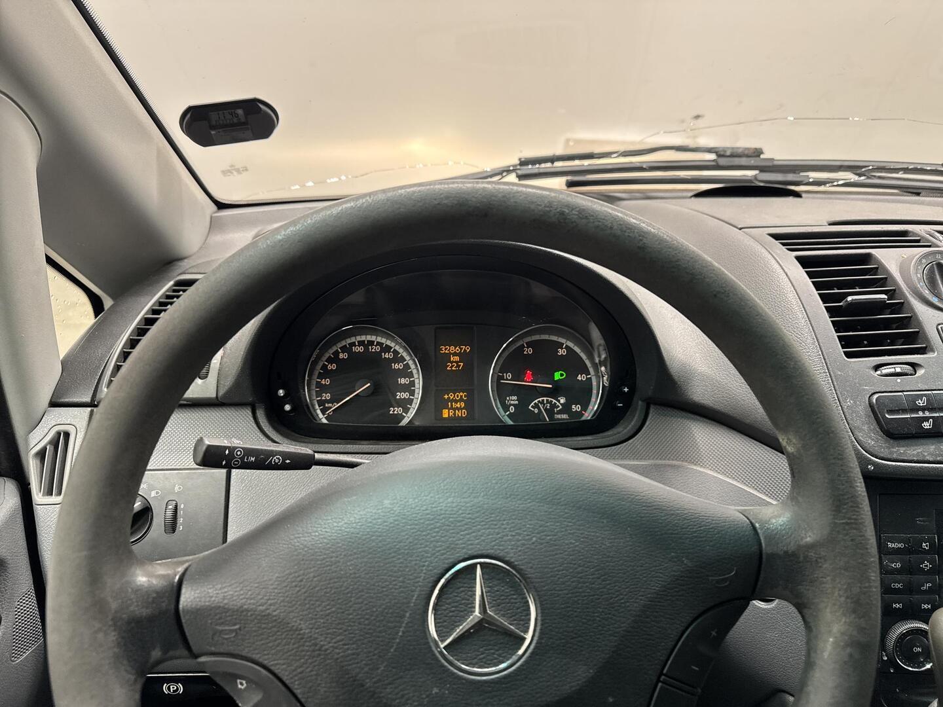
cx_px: 472
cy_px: 354
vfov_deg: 56.8
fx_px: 654
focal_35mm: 24
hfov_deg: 71.6
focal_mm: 6.76
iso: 250
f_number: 1.78
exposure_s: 1/50
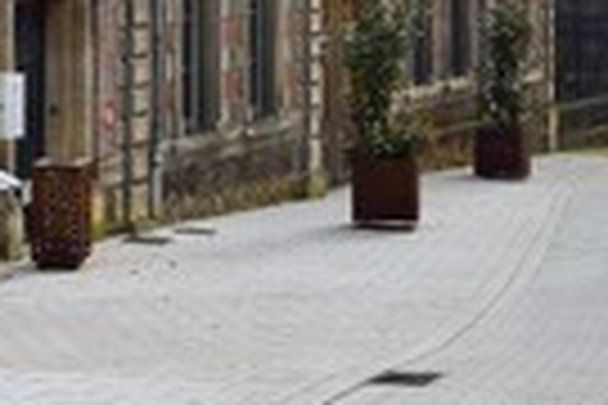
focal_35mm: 140
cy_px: -94
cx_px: 266
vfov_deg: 9.6
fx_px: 2364
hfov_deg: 14.7
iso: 200
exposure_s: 1/80
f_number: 16
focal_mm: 45
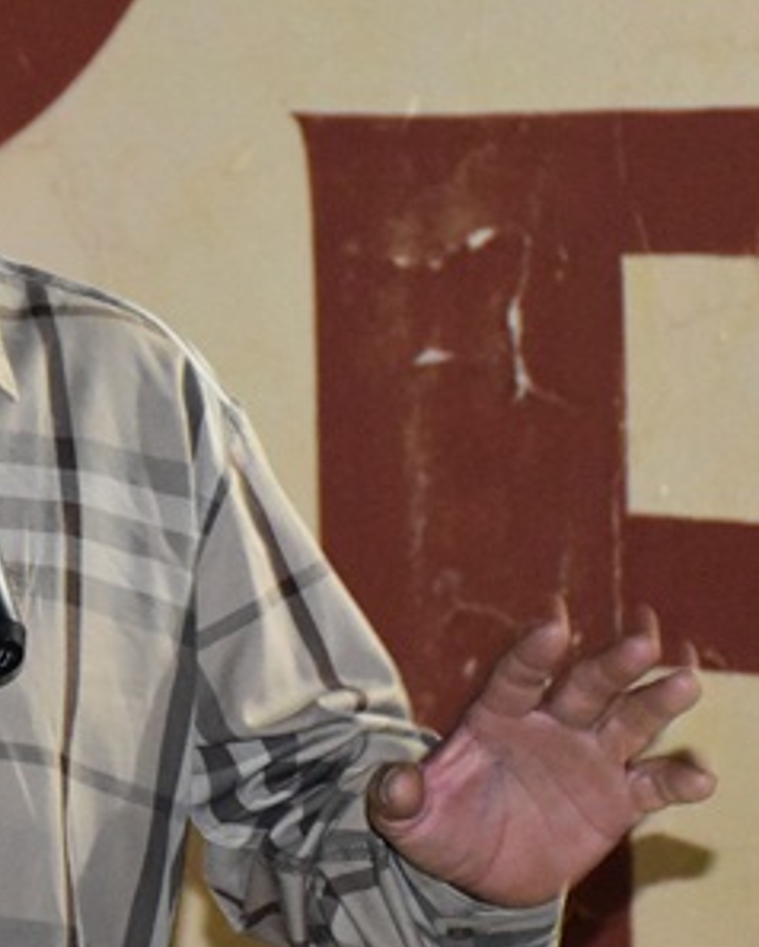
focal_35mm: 265
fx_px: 7433
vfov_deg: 7.3
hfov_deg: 5.8
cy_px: 467
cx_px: -121
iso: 6400
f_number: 5
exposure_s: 1/60
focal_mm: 70
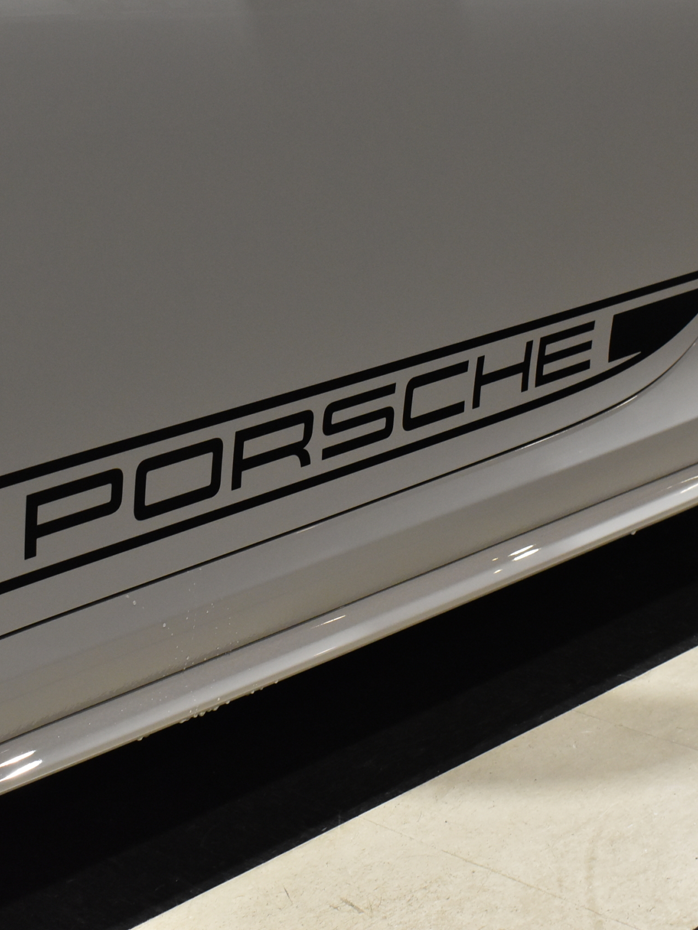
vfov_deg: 28.7
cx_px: 312
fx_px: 1821
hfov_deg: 21.7
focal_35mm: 68
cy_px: 465
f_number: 8
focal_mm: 31
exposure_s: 1/50
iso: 1600
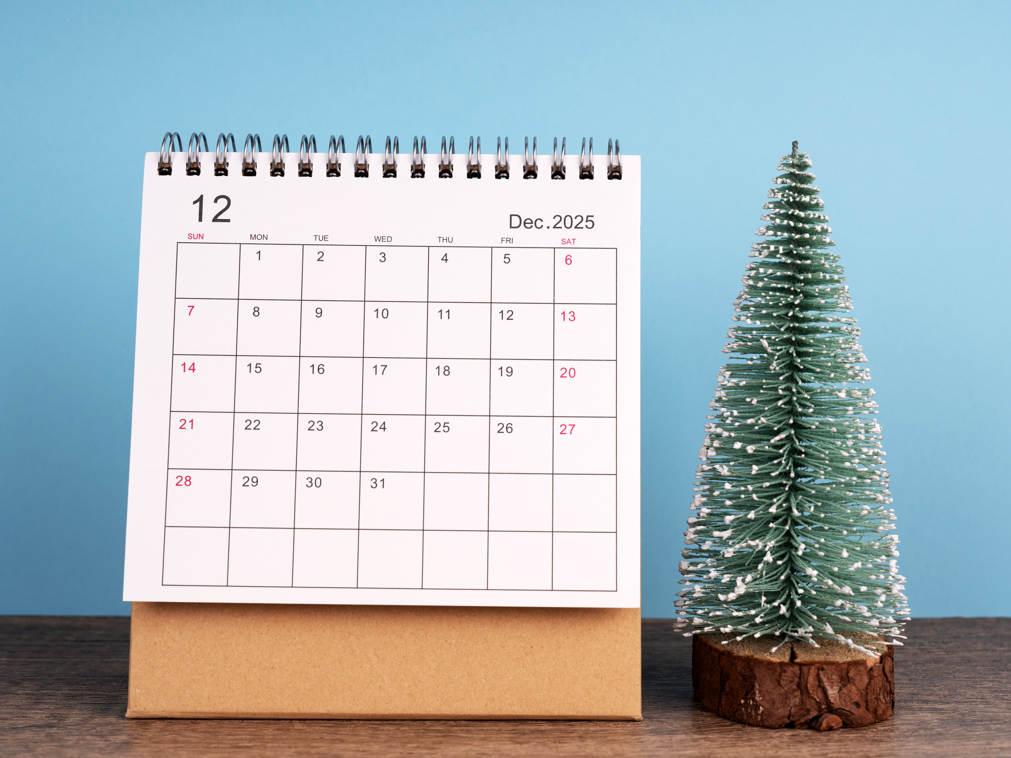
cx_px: 494
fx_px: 1577
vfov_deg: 27.0
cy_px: 378
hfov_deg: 35.5
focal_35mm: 54
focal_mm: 49
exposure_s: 1/160
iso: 50
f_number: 8
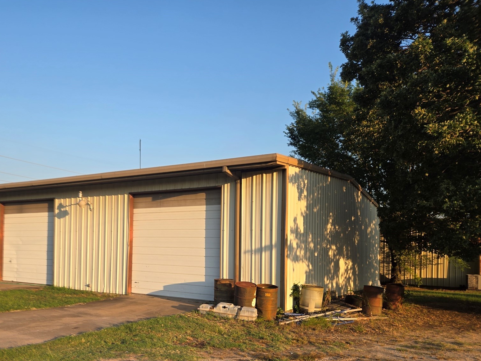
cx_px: 158
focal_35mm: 31
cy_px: 240
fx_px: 431
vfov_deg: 44.8
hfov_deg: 57.0
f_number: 1.8
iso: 25
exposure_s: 1/636
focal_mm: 5.4
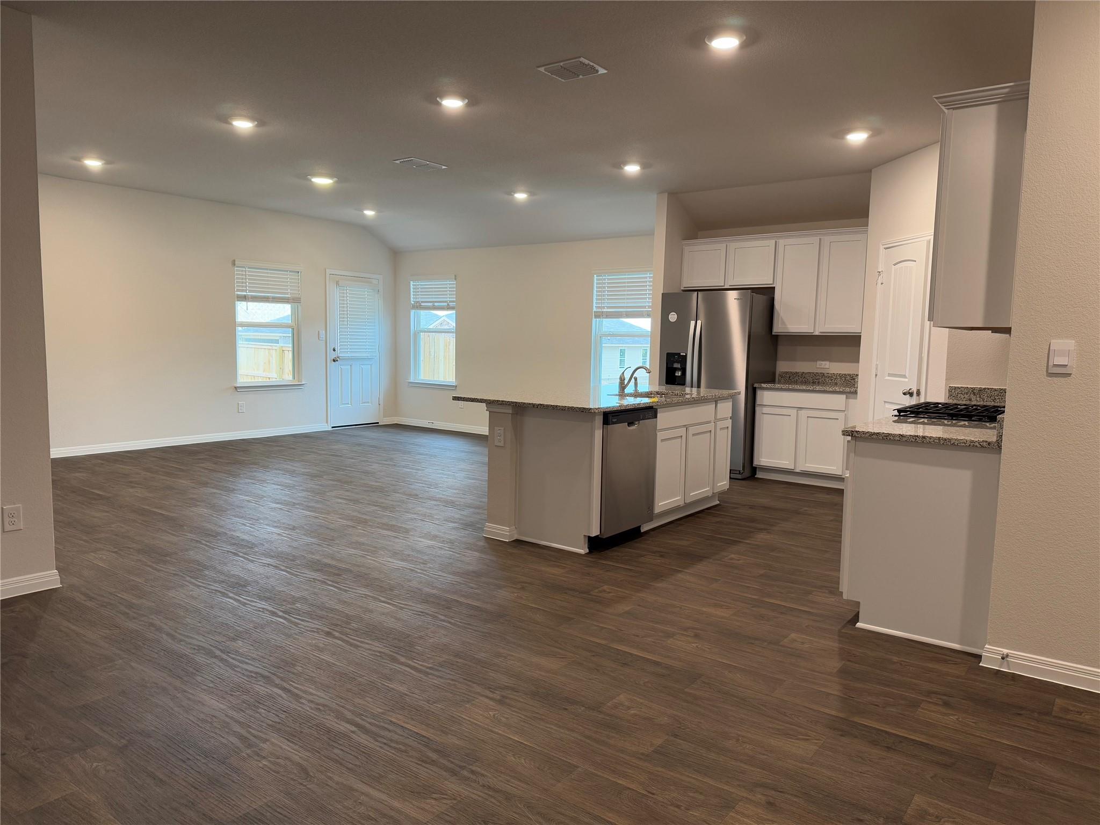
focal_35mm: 24
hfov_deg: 71.6
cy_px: 412
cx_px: 550
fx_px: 763
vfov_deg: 56.8
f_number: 1.78
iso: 160
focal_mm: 6.76
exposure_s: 1/60
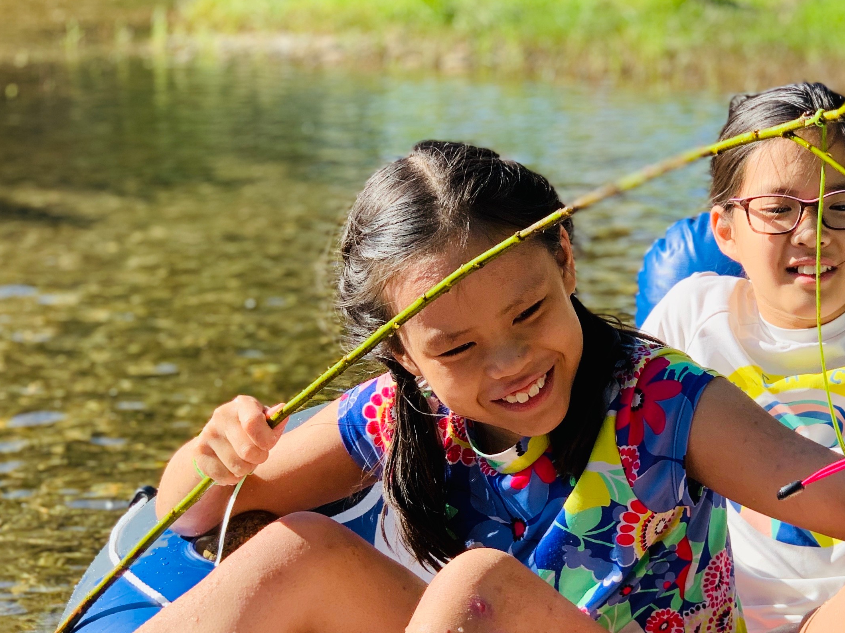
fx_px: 2416
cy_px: 457
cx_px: 604
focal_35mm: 99
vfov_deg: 14.9
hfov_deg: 19.7
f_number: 2.4
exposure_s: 1/324
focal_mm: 6
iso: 16
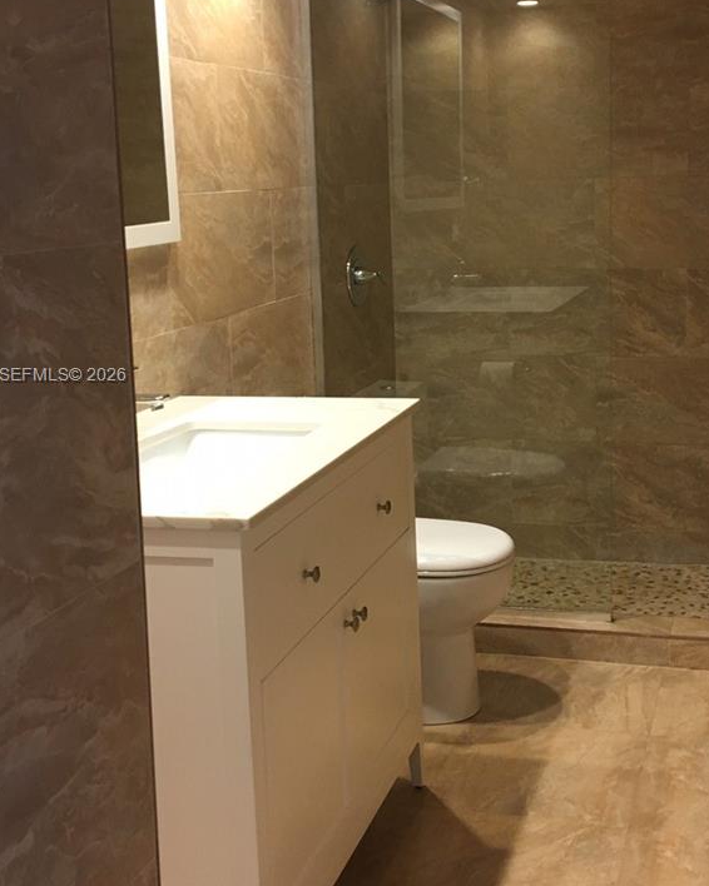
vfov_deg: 38.7
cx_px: 458
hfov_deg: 31.3
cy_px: 377
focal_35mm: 48
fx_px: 1260
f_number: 2.2
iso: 100
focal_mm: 4.15
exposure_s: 1/30
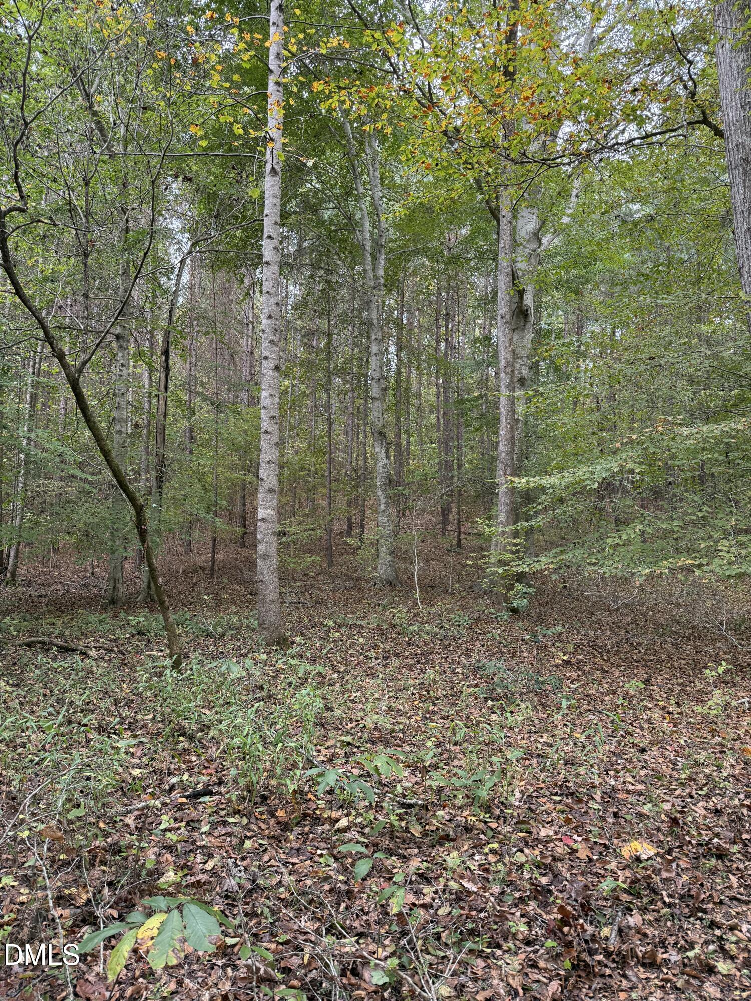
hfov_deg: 56.8
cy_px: 500
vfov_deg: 71.6
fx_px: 694
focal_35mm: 24
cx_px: 376
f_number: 1.78
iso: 125
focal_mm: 6.76
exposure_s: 1/231
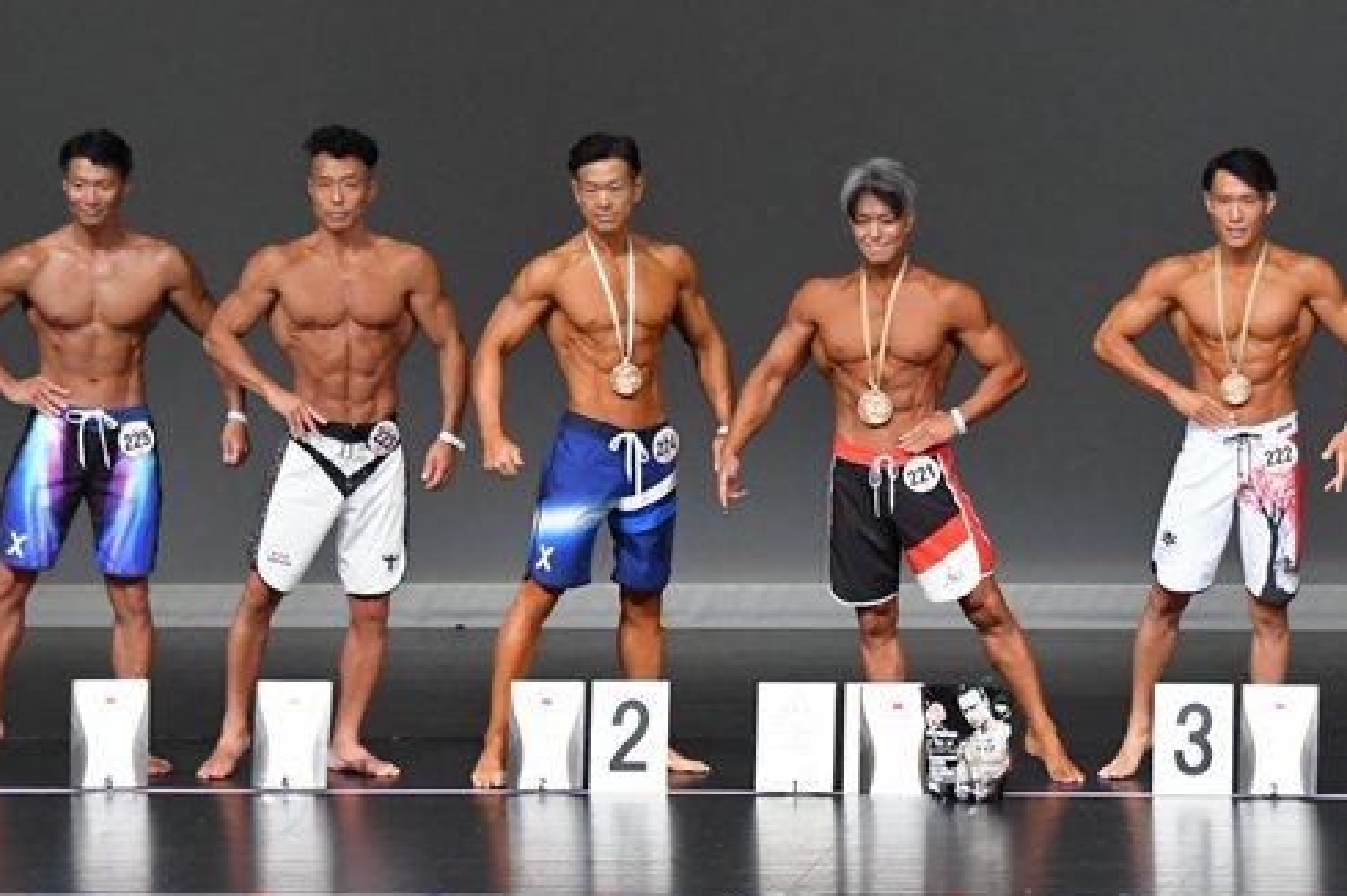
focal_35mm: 296
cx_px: 821
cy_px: 410
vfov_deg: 4.6
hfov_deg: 7.0
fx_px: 11068
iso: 5000
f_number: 5.6
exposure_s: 1/400
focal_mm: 125
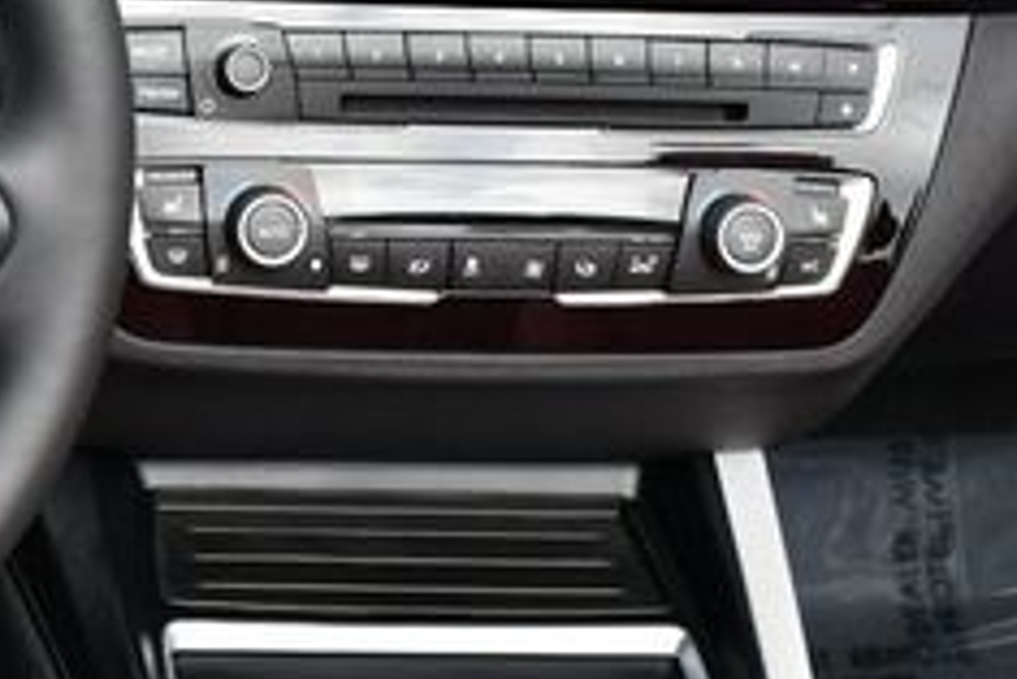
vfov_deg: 13.9
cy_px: 160
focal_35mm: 98
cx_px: -82
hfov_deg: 19.9
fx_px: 2770
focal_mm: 18
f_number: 5.6
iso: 200
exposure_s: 1/250
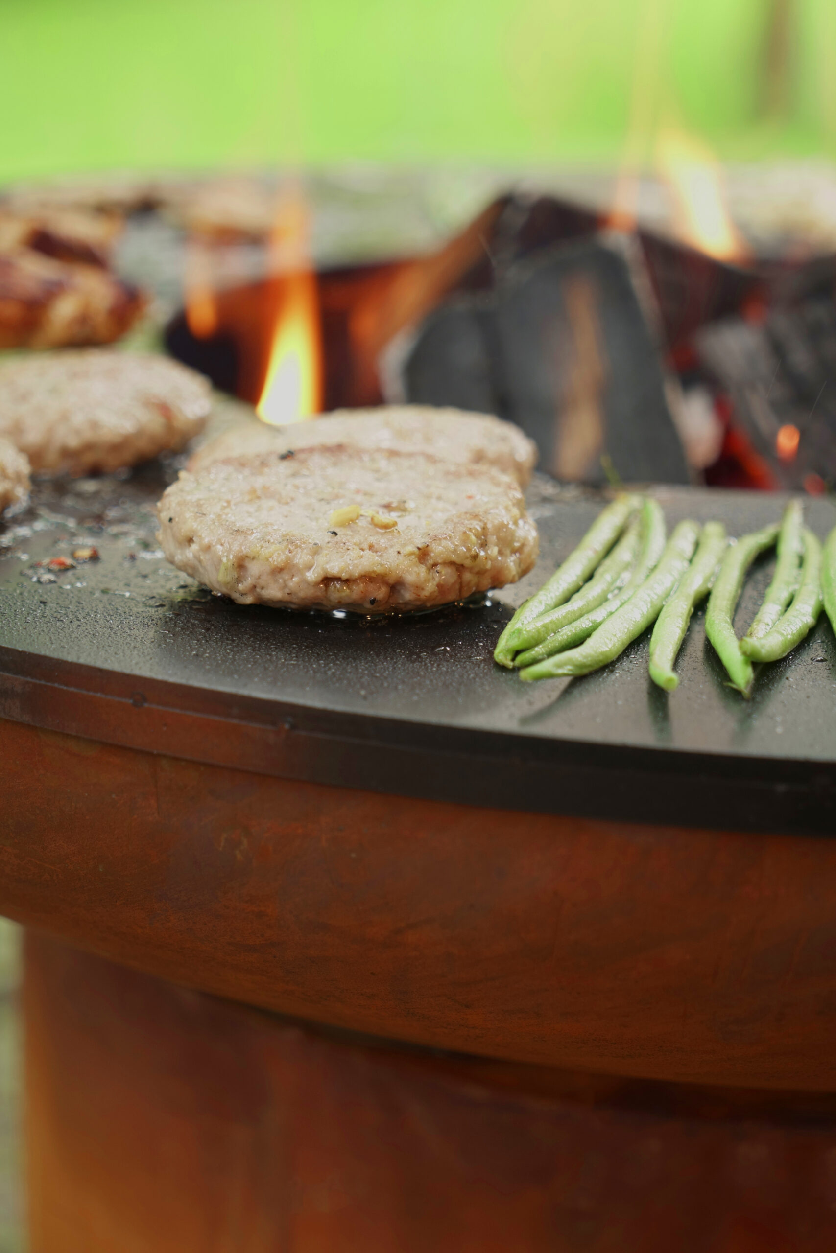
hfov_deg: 21.9
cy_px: 626
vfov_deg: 32.4
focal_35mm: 62
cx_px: 418
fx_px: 2159
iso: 640
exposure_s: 1/80
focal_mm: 62
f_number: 4.5
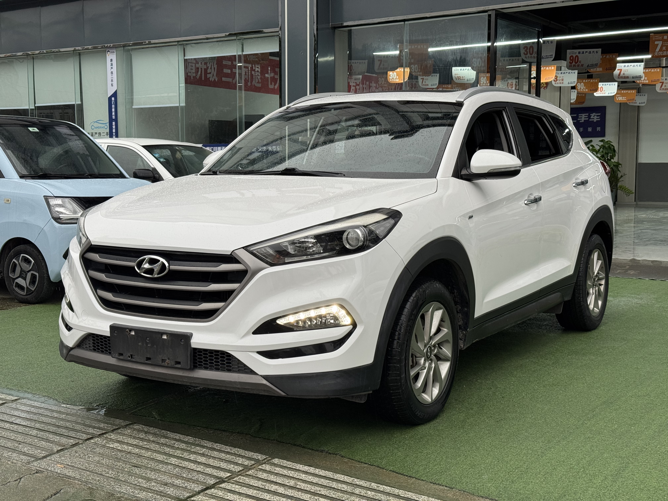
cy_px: 250
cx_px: 334
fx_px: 926
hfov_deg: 39.7
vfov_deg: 30.3
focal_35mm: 48
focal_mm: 6.76
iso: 80
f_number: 1.78
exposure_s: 1/121
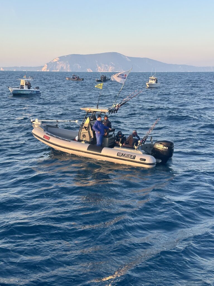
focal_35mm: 48
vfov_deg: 39.7
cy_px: 143
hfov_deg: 30.3
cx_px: 107
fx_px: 396
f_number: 1.78
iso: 64
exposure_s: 1/659
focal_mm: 6.86
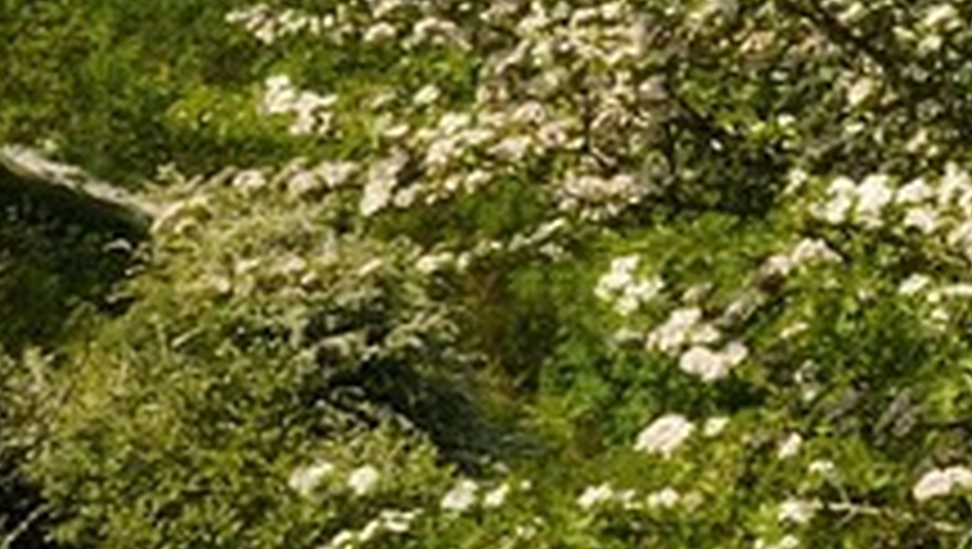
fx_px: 7998
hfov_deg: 6.2
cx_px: 3326
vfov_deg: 3.9
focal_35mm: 310
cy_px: -814
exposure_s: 1/160
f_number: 14
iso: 200
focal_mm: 40
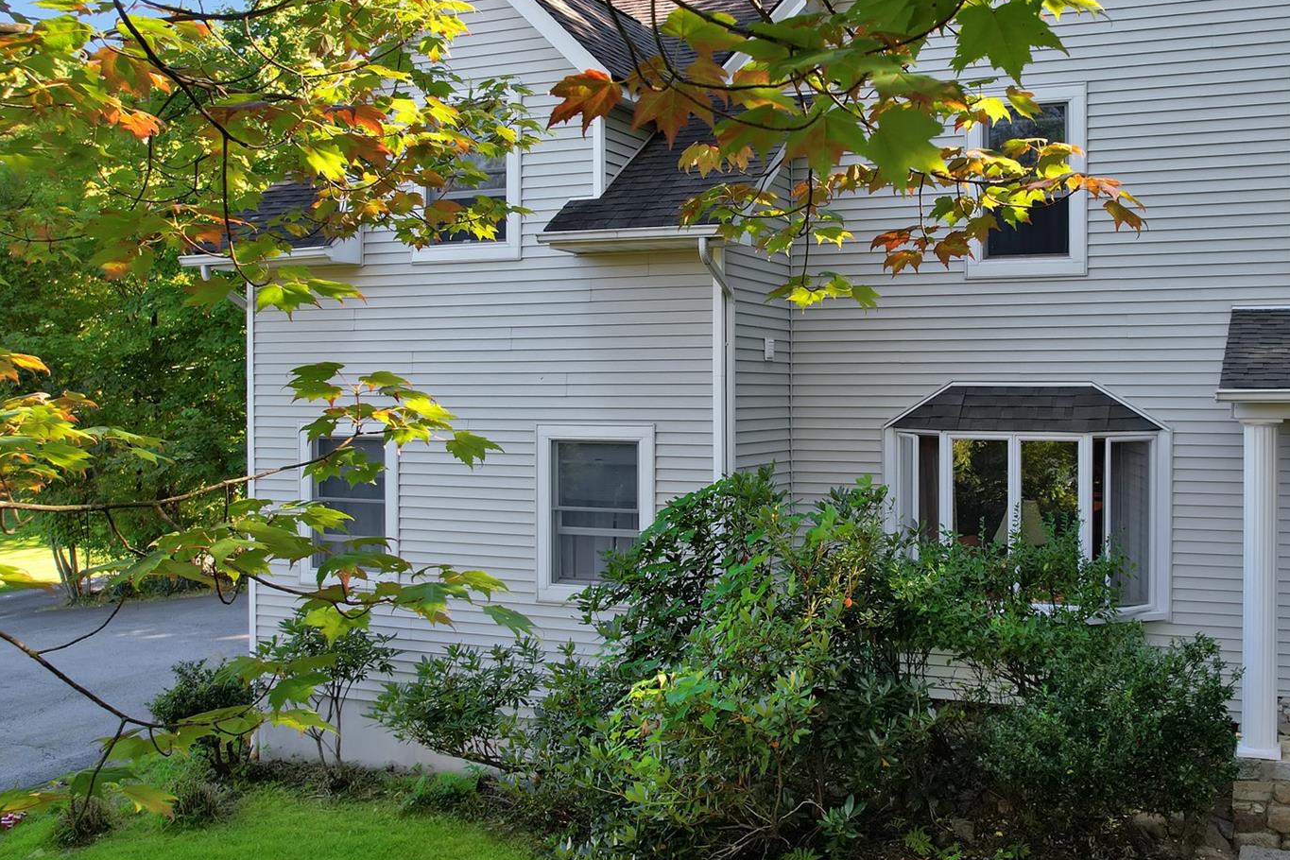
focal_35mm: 33
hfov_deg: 56.0
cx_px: 861
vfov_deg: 39.9
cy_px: 364
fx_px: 1182
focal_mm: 8.38
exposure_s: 1/250
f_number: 2.8
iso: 100
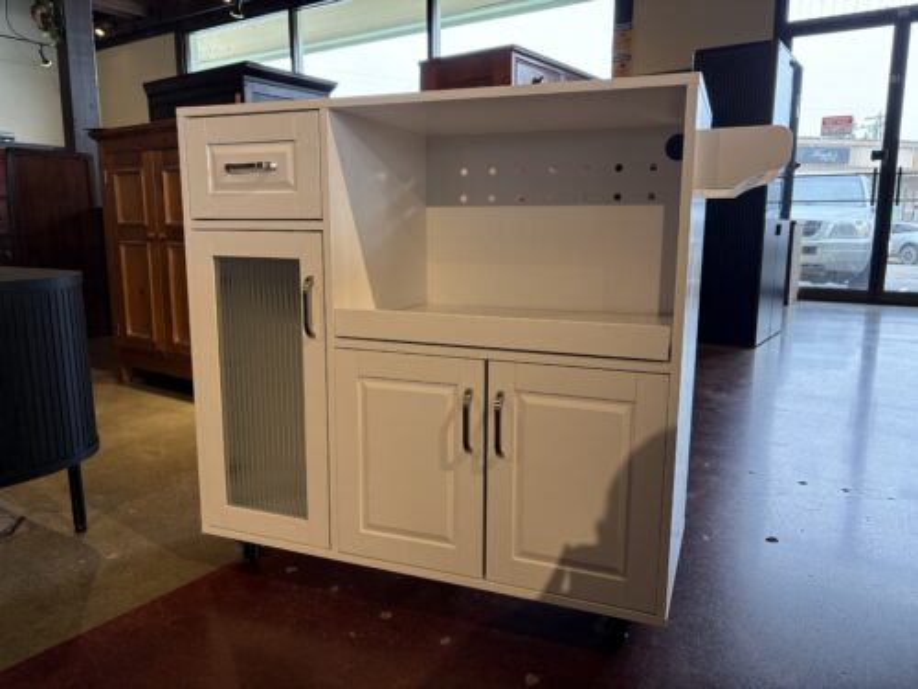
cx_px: 459
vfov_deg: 53.1
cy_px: 344
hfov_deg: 67.3
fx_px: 690
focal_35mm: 26
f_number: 1.6
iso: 80
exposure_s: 1/156
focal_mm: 5.96
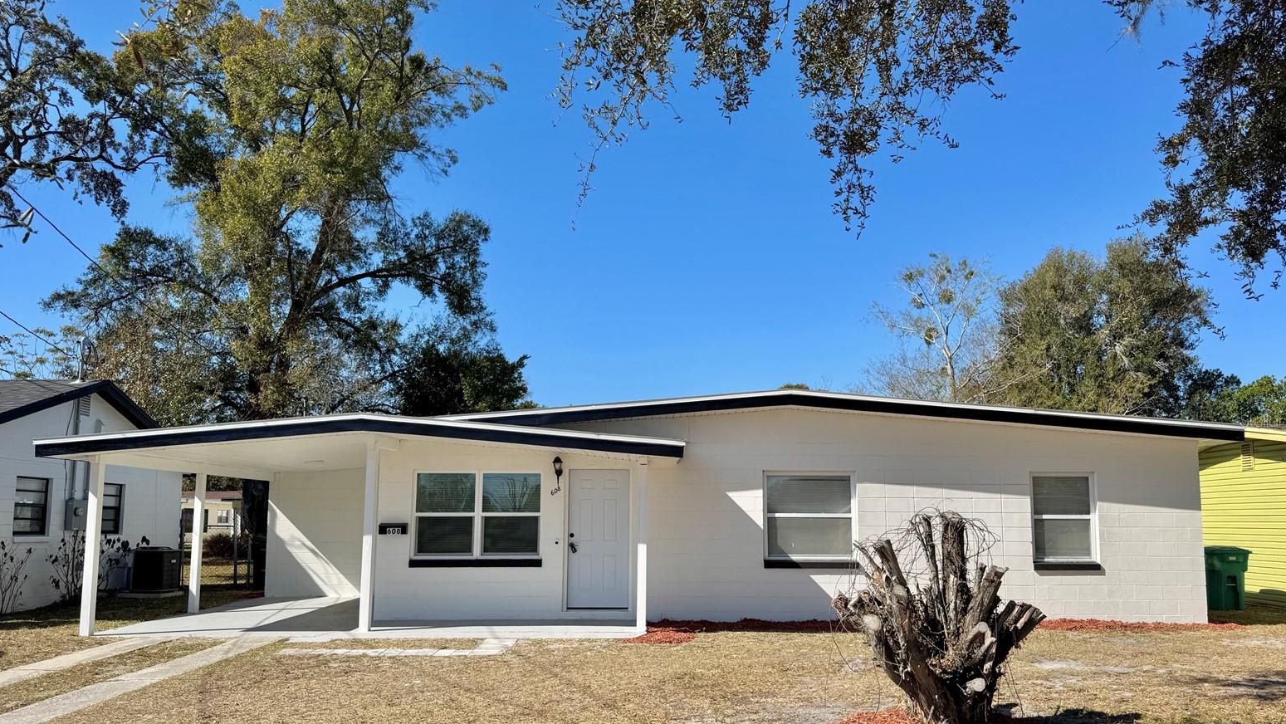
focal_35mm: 27
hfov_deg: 69.8
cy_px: 420
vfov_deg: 42.8
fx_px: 921
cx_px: 654
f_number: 1.78
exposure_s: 1/4608
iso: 80
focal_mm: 6.76
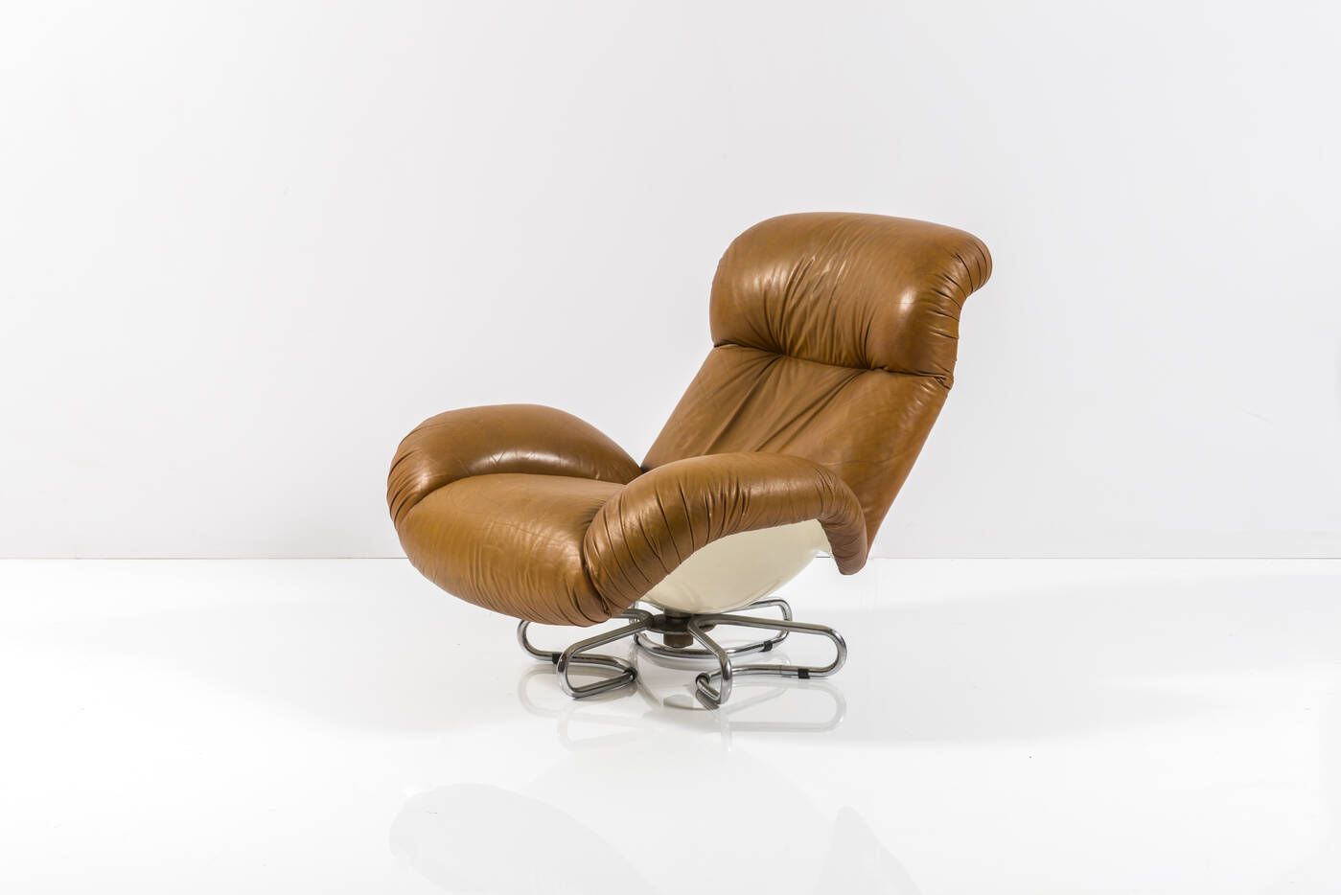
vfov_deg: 21.9
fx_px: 2310
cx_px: 670
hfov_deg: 32.4
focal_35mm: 62
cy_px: 448
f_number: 16
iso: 100
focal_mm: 62
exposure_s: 1/200
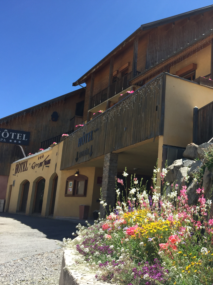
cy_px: 143
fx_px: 320
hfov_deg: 35.1
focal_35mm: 39
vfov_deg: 47.9
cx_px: 184
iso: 32
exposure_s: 1/1199
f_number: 2.2
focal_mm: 4.15
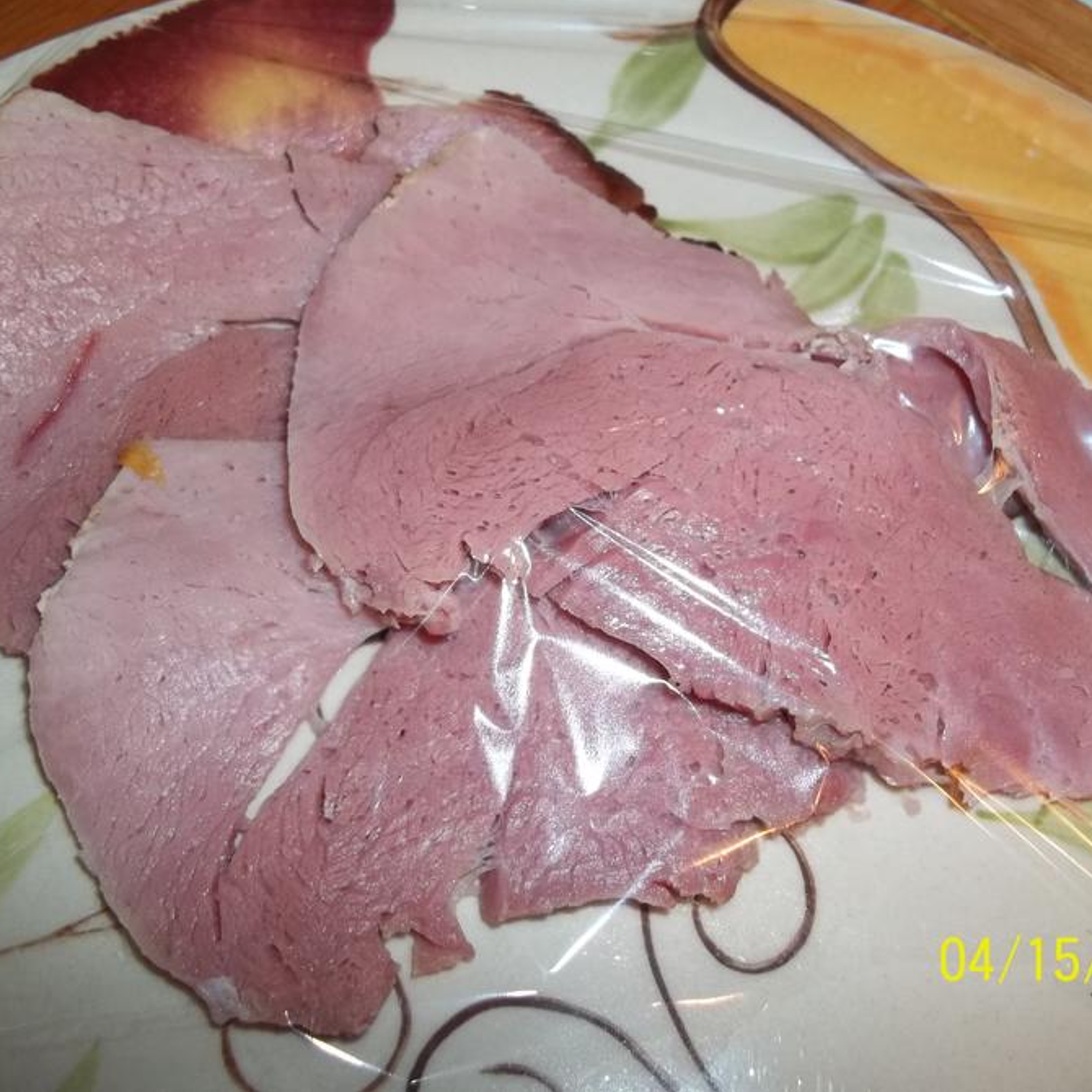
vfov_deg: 43.9
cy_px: 544
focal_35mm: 38
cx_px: 564
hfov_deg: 43.9
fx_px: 1356
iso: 64
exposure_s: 1/30
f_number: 2.9
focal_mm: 5.7
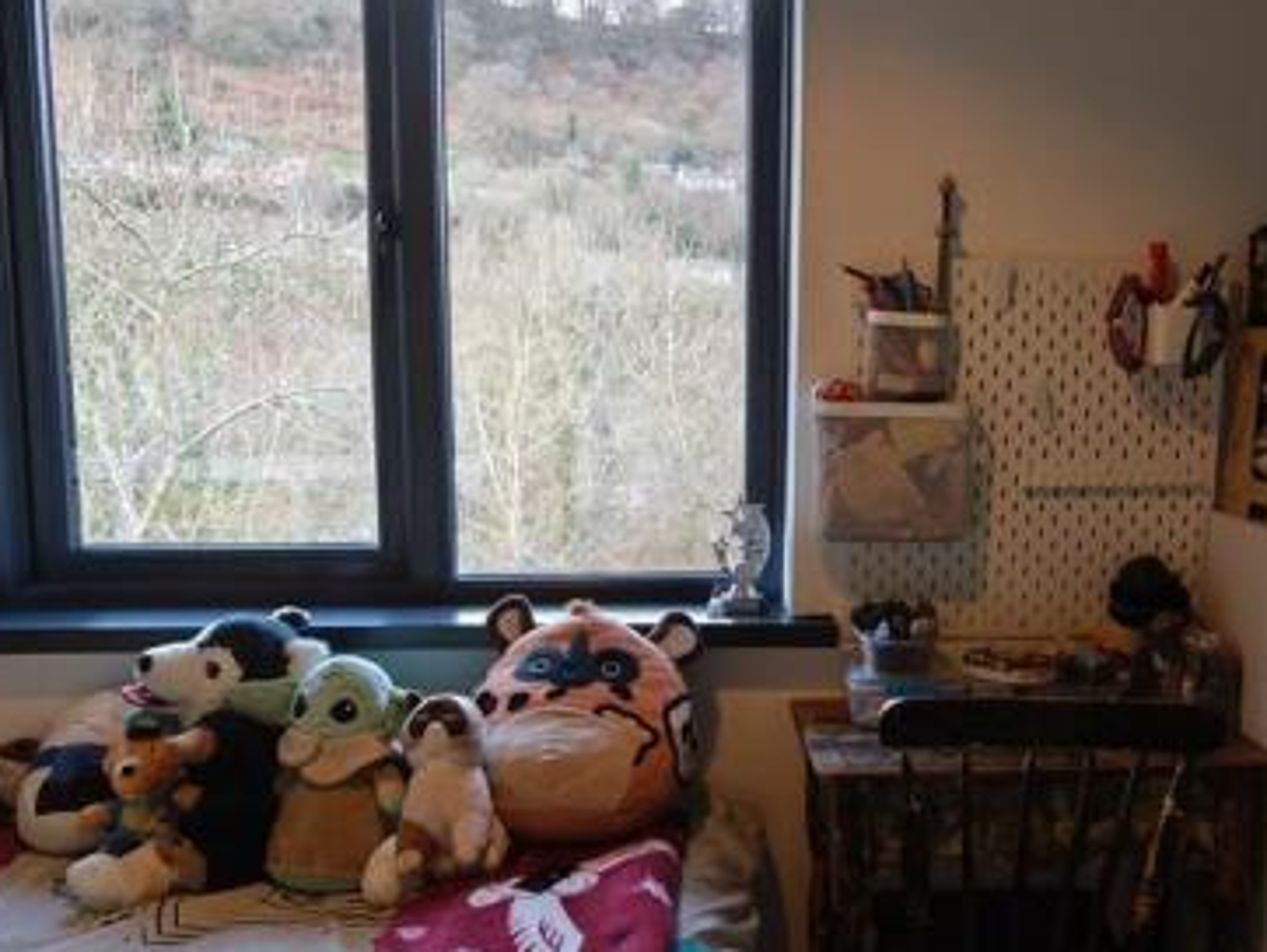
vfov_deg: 38.7
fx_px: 1355
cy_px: 523
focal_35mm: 37
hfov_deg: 49.5
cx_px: 807
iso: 250
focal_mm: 6.57
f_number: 1.6
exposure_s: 1/50.1
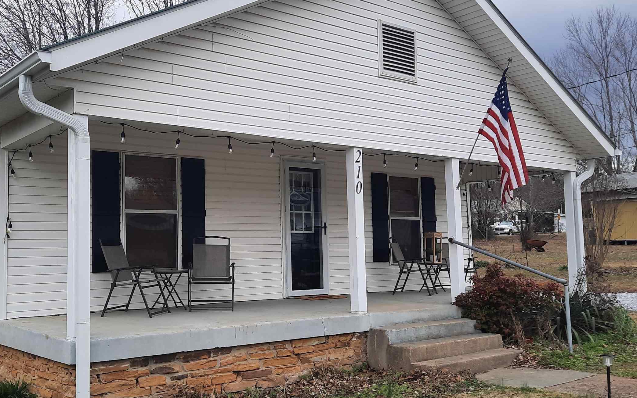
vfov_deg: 32.8
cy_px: 209
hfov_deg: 50.1
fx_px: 677
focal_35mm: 39
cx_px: 261
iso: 32
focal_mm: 4.6
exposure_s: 1/216
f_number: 2
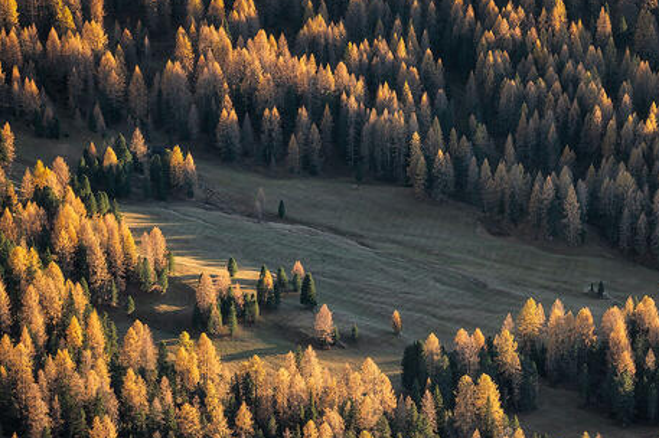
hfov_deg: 12.5
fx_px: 3000
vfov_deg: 8.4
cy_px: 280
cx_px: 363
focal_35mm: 164
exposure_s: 1/10
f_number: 13
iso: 100
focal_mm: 125
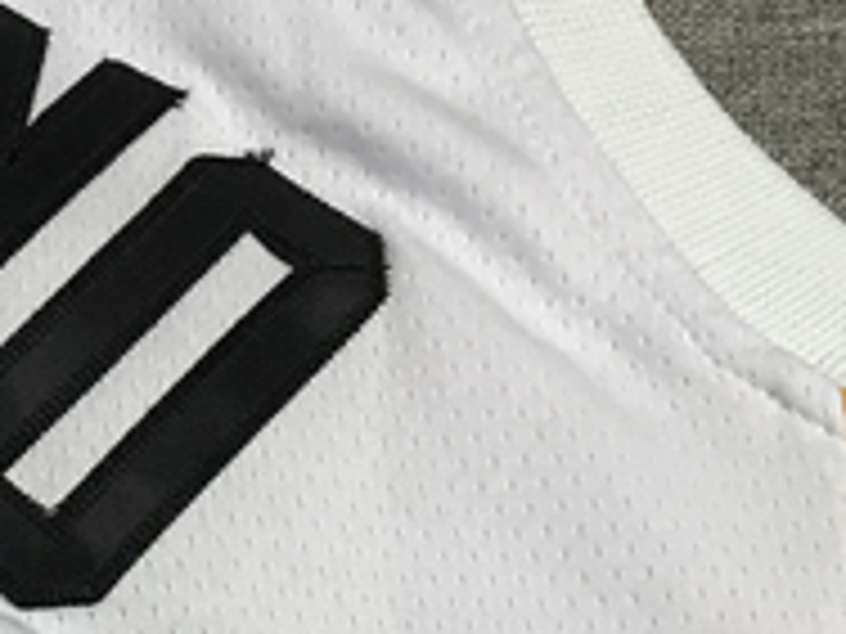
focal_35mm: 119
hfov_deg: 14.1
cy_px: 1142
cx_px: -806
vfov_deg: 11.5
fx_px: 2908
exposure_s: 1/100
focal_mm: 3.99
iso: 20
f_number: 1.8
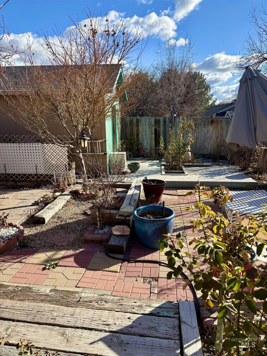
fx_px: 267
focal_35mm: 26
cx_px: 134
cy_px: 178
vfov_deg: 67.3
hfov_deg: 53.1
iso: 50
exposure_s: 1/2141
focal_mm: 5.96
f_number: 1.6
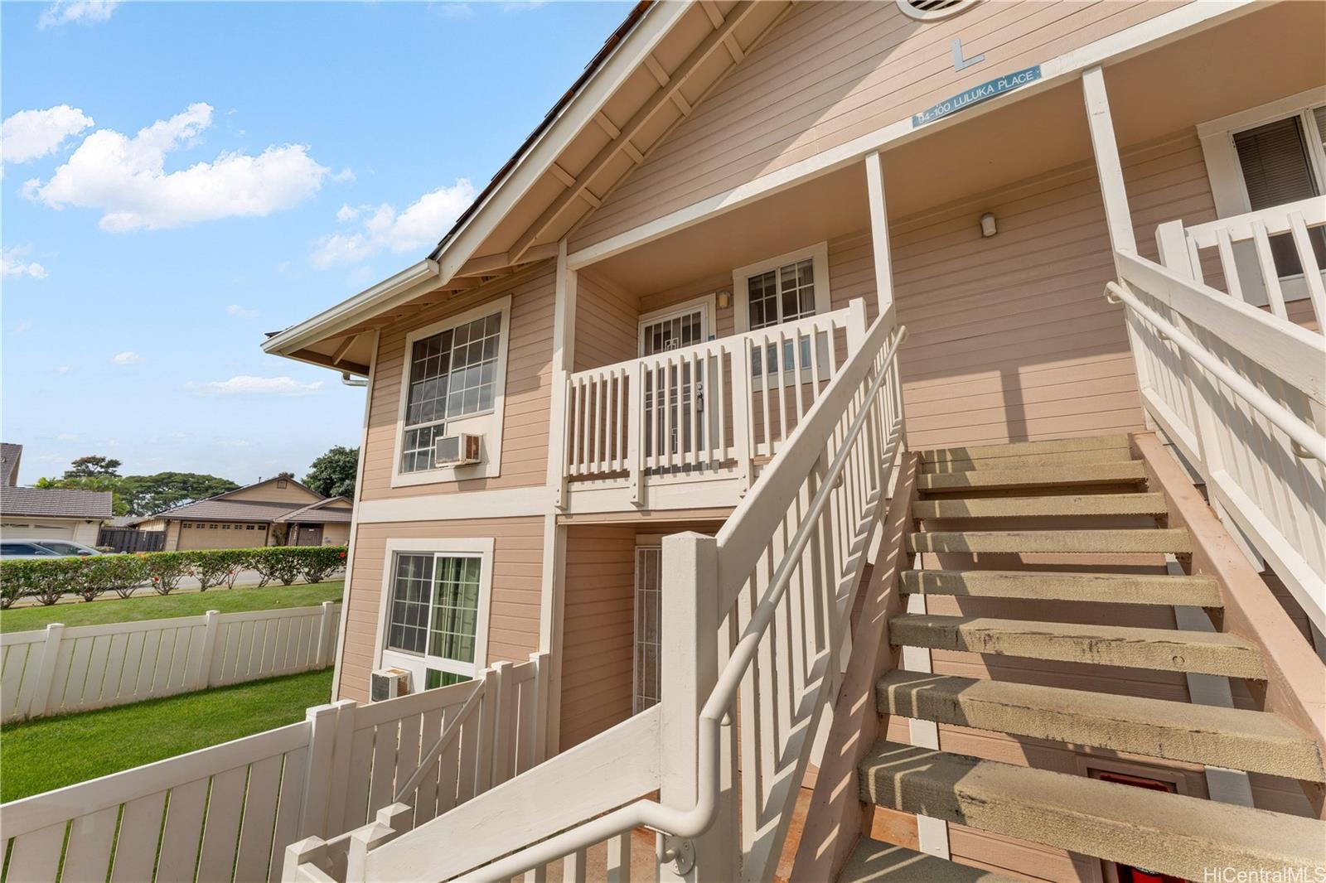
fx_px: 516
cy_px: 442
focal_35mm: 14
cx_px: 663
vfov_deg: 81.2
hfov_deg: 104.3
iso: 200
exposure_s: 1/1000
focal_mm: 14
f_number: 9
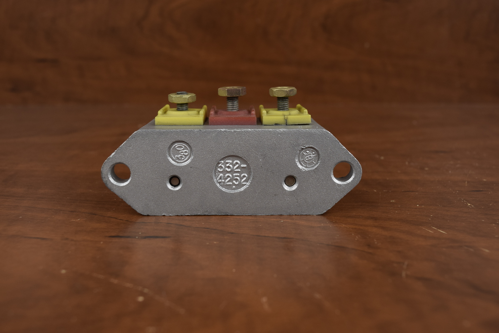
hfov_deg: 51.3
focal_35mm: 38
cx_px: 250
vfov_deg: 35.5
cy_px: 166
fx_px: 520
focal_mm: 25
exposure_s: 1/160
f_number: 8
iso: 400
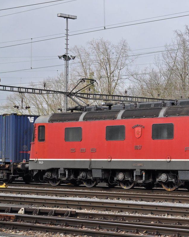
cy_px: 119
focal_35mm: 102
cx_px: 176
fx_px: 713
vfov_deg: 18.8
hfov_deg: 14.9
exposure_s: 1/400
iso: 400
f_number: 10
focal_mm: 48
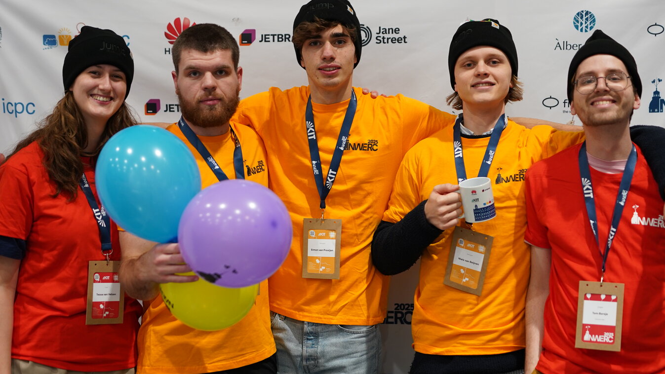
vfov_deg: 19.1
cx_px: 345
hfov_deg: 33.3
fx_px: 1111
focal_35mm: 63
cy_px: 206
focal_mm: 50
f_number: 1.8
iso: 640
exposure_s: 1/125
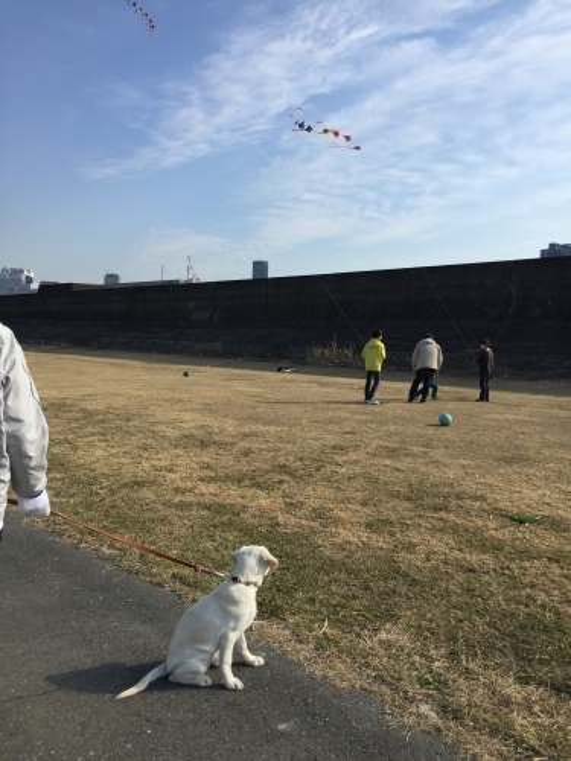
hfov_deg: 48.2
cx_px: 286
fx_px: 638
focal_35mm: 29
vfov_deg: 61.7
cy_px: 380
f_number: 2.2
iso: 32
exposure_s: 1/1799
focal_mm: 4.15
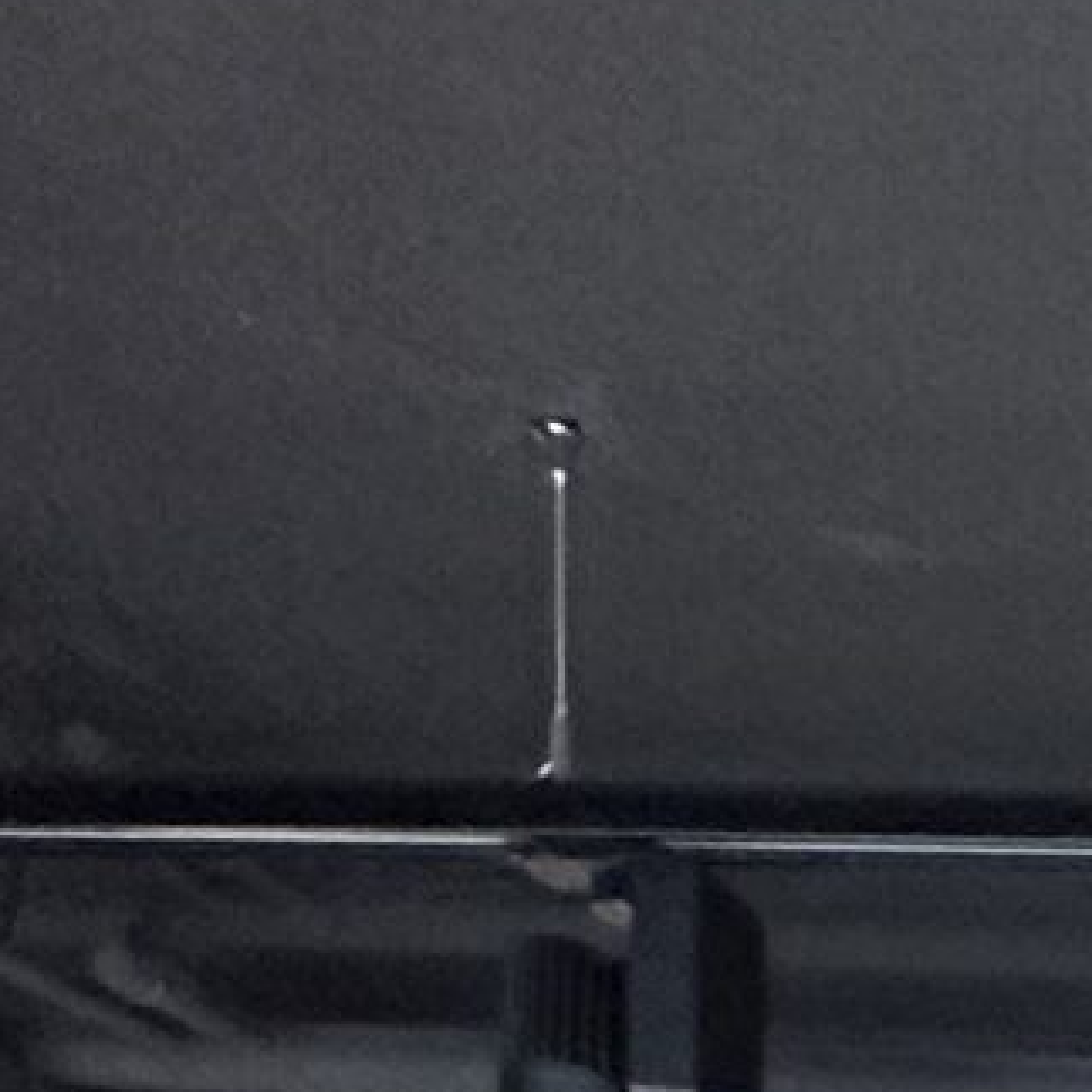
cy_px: 2874
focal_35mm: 98
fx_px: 3498
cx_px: 3073
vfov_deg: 12.4
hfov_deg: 11.8
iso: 250
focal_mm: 2.22
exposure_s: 1/100
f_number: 2.2
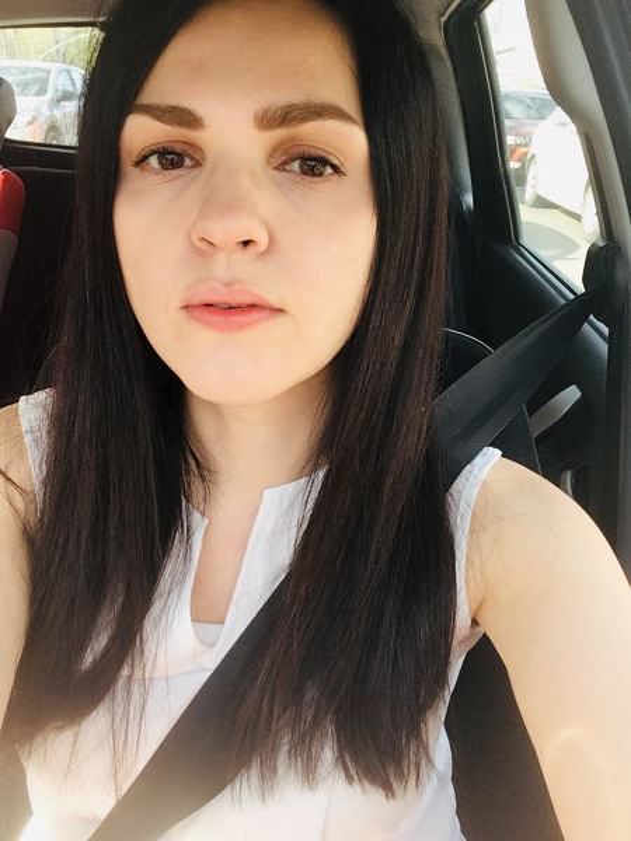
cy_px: 420
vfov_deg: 58.4
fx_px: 753
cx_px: 316
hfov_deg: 45.4
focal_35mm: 31
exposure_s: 1/188
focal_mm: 2.15
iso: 50
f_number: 2.4
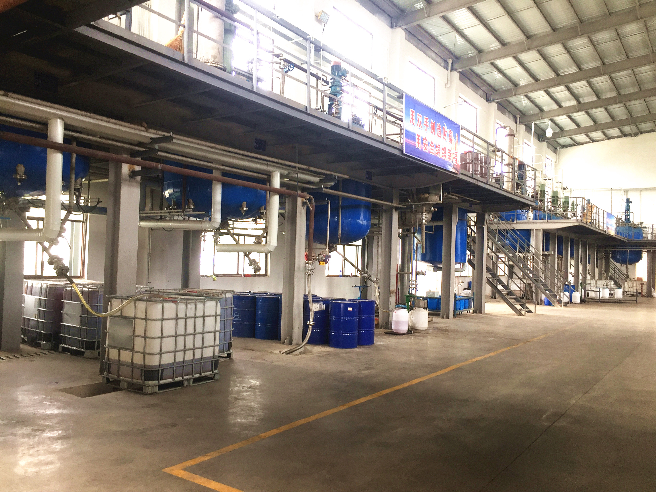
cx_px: 328
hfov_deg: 61.7
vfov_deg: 48.2
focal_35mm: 29
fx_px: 550
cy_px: 246
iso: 32
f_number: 2.2
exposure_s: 1/50
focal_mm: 4.15
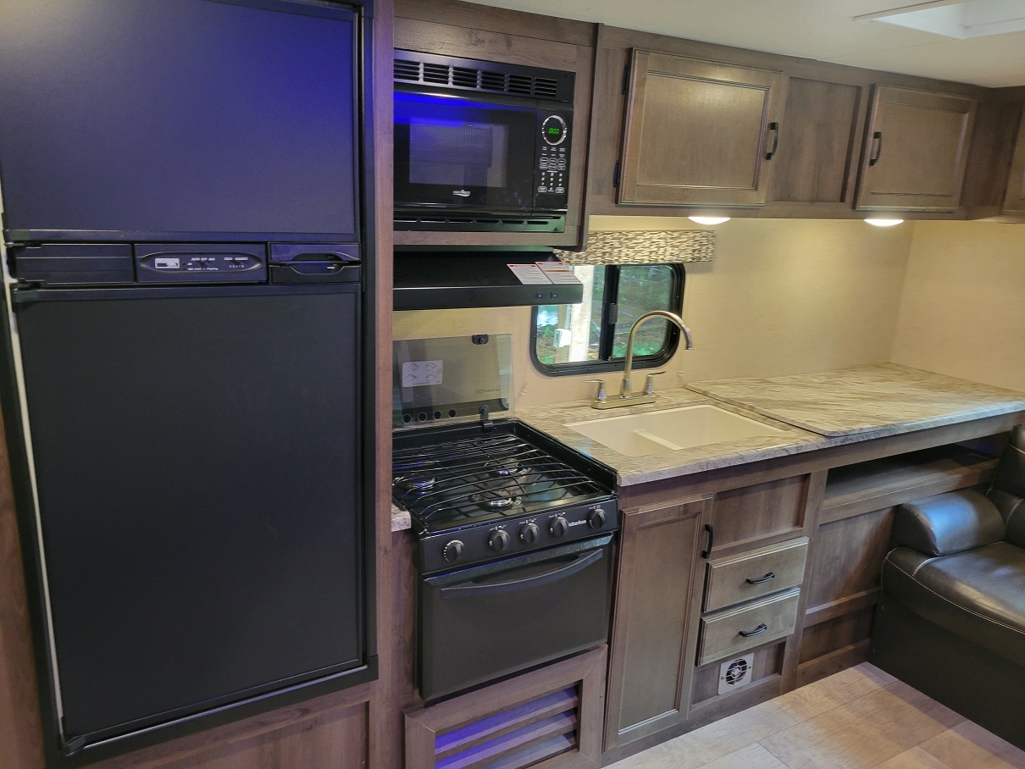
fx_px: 770
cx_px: 512
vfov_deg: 53.1
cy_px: 384
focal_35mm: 26
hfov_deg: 67.3
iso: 200
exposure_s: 1/40
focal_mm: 5.4
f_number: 1.8
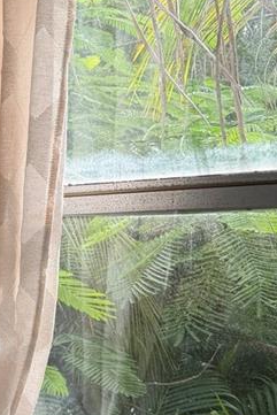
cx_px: -100
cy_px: 361
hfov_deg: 15.5
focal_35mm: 83
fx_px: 957
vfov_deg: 23.9
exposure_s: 1/294
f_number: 1.78
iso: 80
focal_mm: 6.76
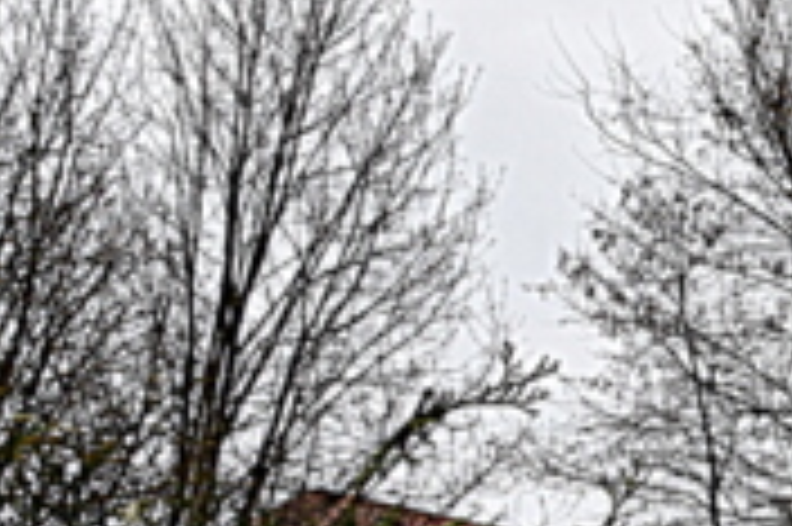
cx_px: 1634
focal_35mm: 164
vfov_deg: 8.3
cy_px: 544
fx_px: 3605
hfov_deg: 11.2
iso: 400
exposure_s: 1/100
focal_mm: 24
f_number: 9
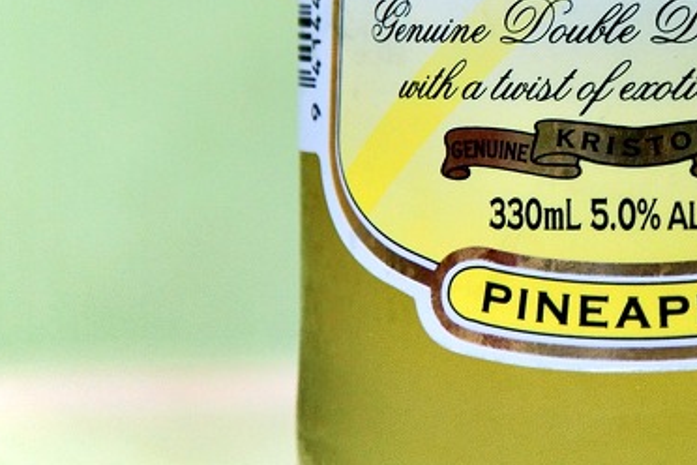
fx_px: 7710
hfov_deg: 5.2
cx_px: 646
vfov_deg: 3.4
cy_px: -103
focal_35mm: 398
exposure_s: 1/25
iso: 400
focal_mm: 105
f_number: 5.6
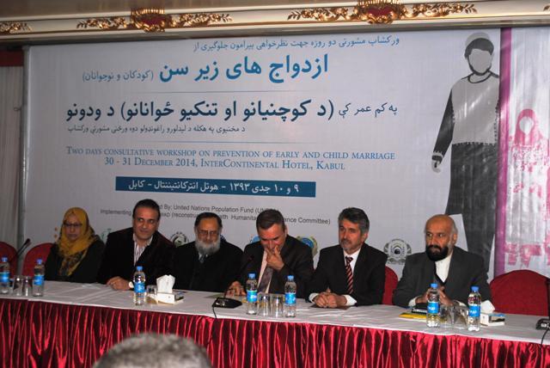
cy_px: 184
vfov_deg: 26.5
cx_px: 275
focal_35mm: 51
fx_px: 780
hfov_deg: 38.8
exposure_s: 1/60
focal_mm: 34
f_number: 5
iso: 200
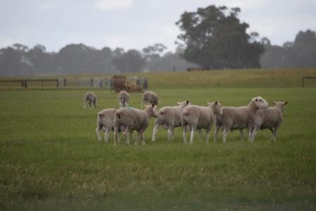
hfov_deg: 5.1
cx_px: 158
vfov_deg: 3.4
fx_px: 3556
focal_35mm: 405
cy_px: 106
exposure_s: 1/500
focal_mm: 270
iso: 200
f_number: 5.6
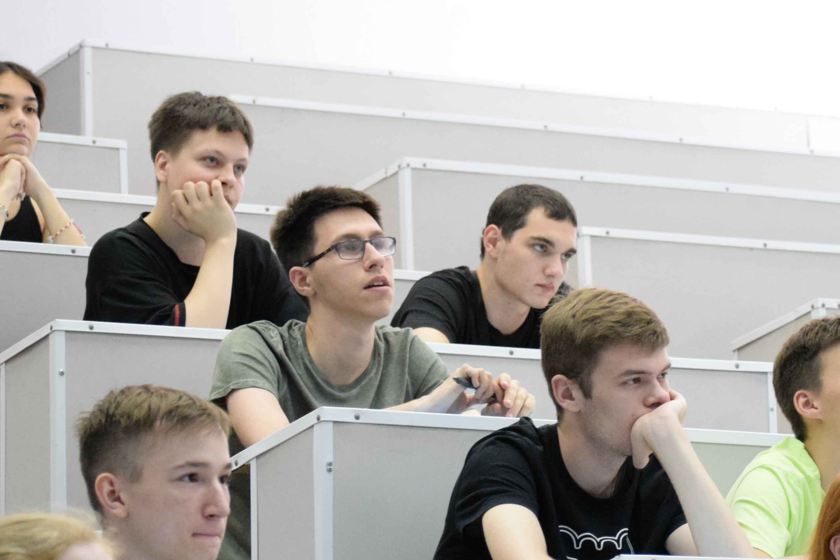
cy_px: 436
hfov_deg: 9.4
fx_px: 5087
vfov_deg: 6.3
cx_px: 599
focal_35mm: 218
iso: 3200
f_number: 4.5
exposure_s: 1/160
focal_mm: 70
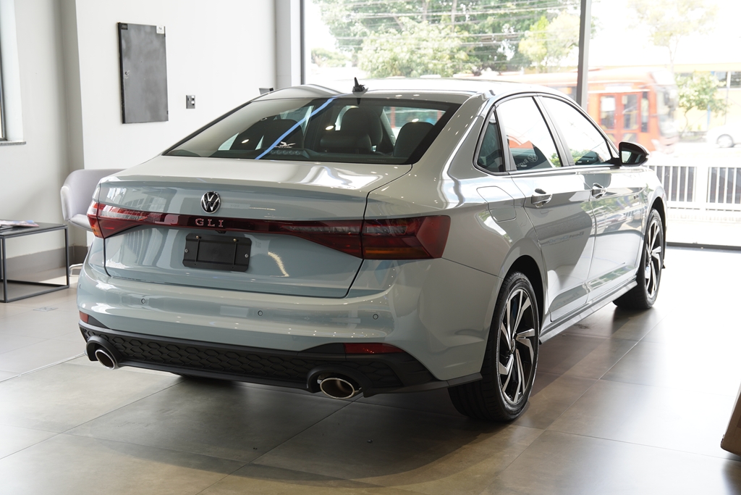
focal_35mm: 52
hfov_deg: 37.8
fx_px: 1081
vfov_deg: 25.8
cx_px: 370
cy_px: 248
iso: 100
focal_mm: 35
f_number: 4
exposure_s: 1/60
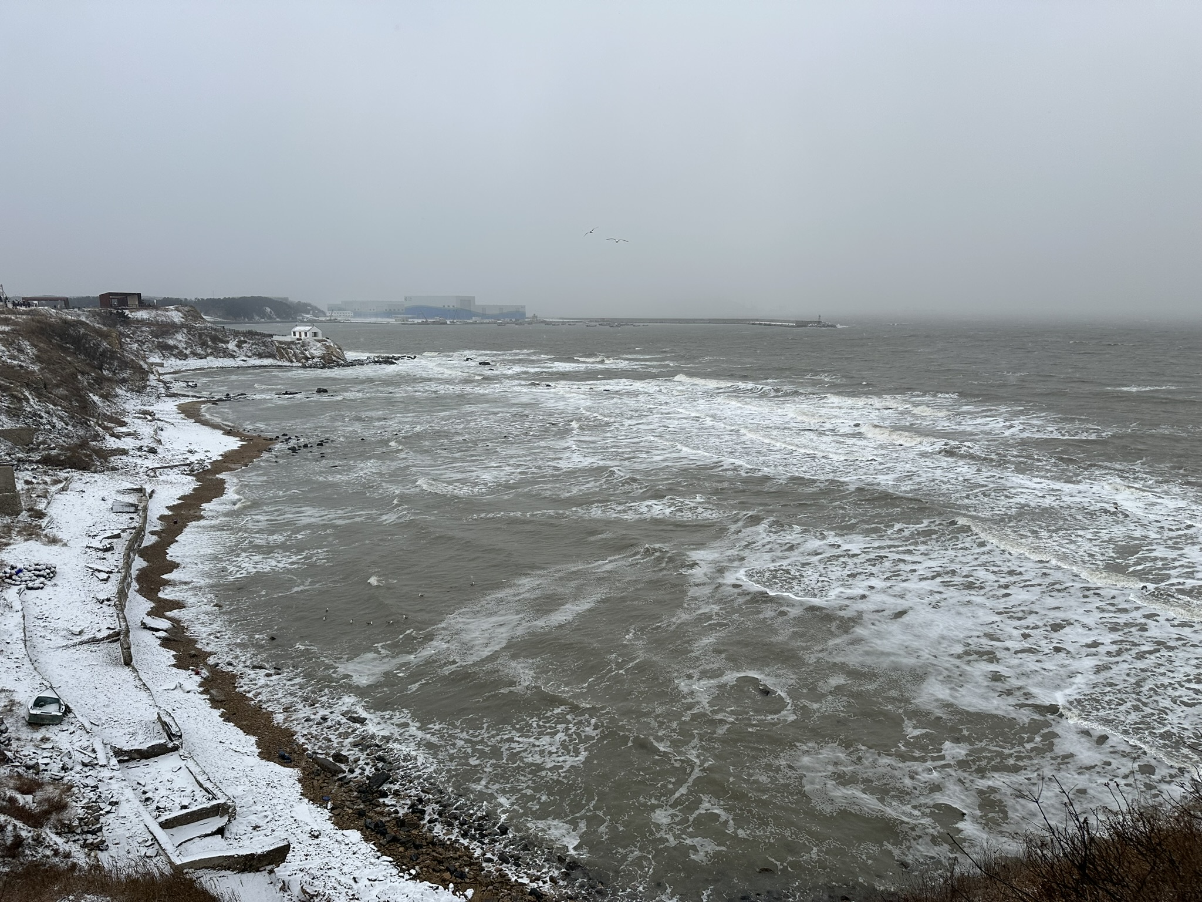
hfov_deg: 71.6
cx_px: 601
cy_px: 451
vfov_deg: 56.8
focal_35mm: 24
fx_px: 833
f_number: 1.78
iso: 80
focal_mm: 6.86
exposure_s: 1/4184
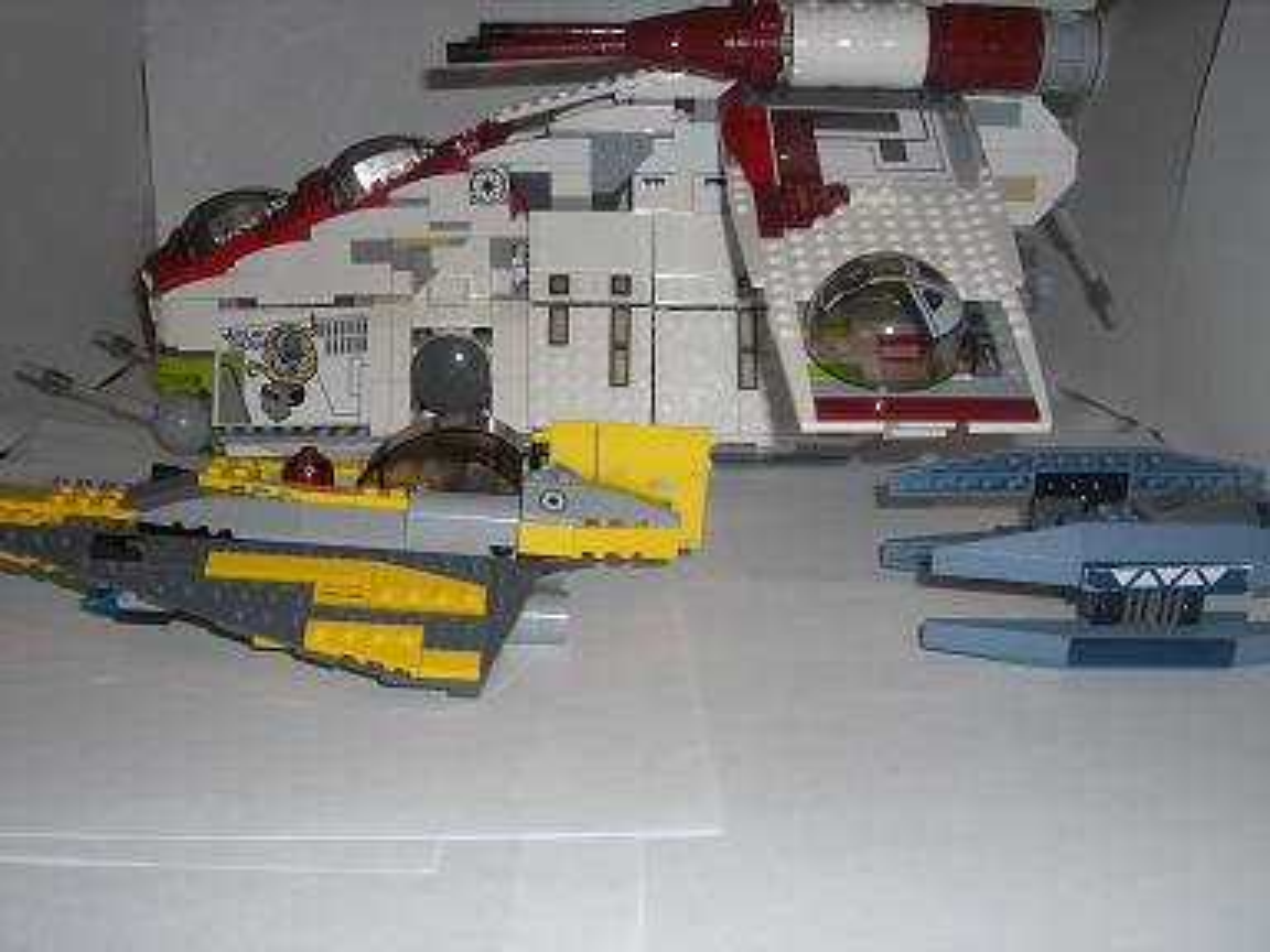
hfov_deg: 49.0
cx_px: 635
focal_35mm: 38
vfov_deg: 37.7
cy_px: 476
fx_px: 1394
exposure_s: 1/60
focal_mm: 6.2
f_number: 2.7
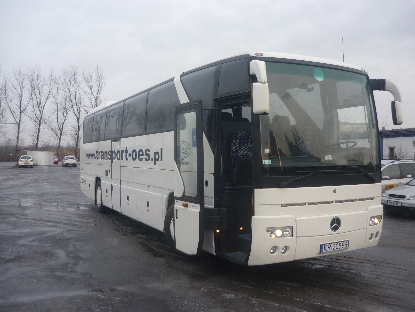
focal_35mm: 33
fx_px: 396
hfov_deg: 55.4
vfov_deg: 42.9
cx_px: 208
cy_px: 156
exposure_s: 1/160
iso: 100
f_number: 2.8
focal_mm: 5.5
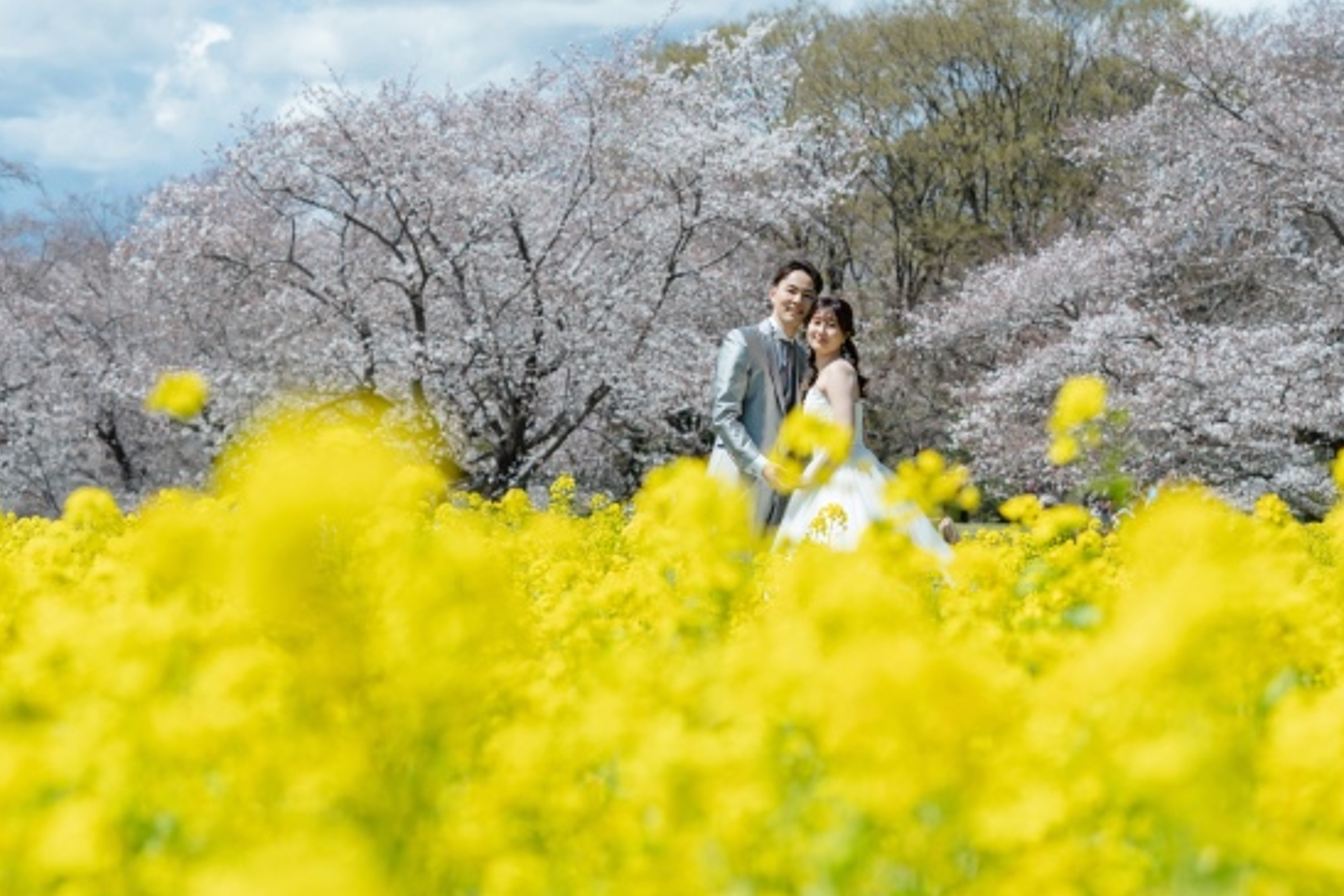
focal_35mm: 114
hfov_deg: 17.9
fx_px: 4257
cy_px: 284
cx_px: 818
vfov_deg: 12.0
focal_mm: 78
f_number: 4.5
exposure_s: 1/800
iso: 100
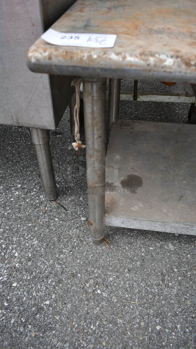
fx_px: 268
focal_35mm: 29
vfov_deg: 66.1
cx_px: 93
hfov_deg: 40.2
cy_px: 174
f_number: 4
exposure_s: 1/80
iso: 100
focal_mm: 18
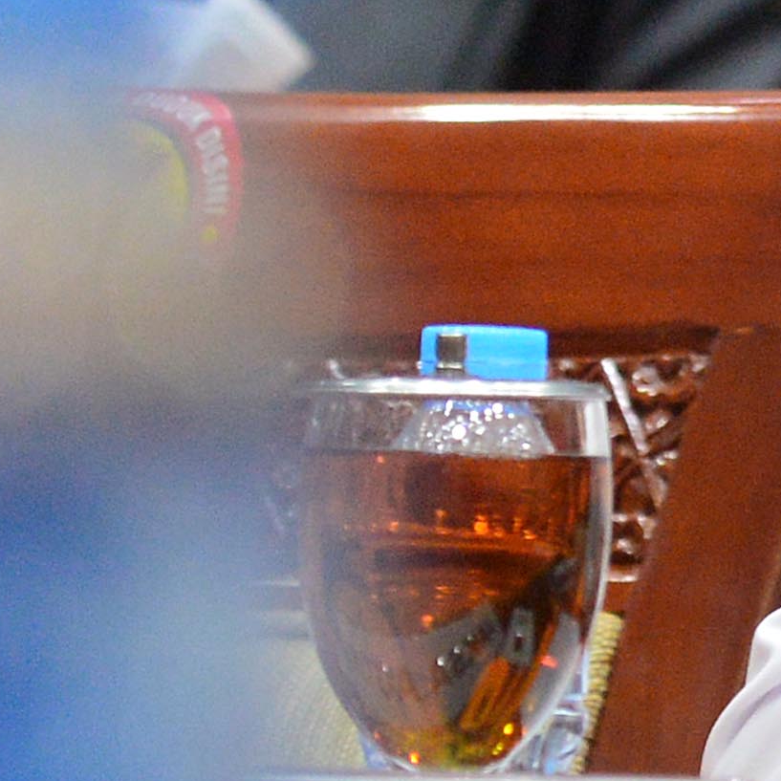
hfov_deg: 1.5
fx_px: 29559
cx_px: 2355
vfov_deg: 1.5
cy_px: 53
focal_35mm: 1158
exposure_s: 1/125
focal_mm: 185
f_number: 7.1
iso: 2500
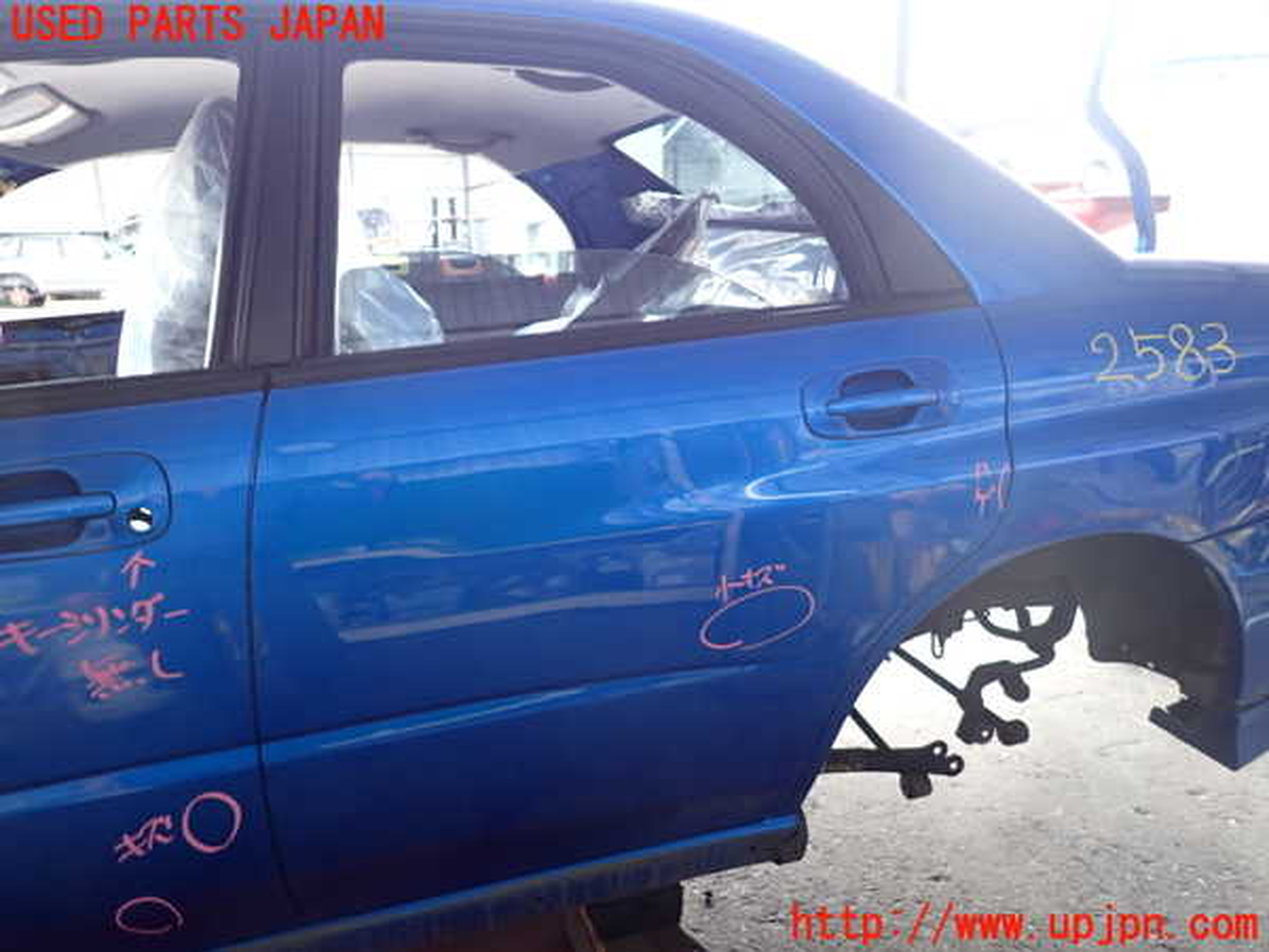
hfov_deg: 69.4
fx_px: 916
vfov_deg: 54.9
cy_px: 476
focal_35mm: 25
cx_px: 634
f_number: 2
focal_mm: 4.5
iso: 200
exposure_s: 1/30
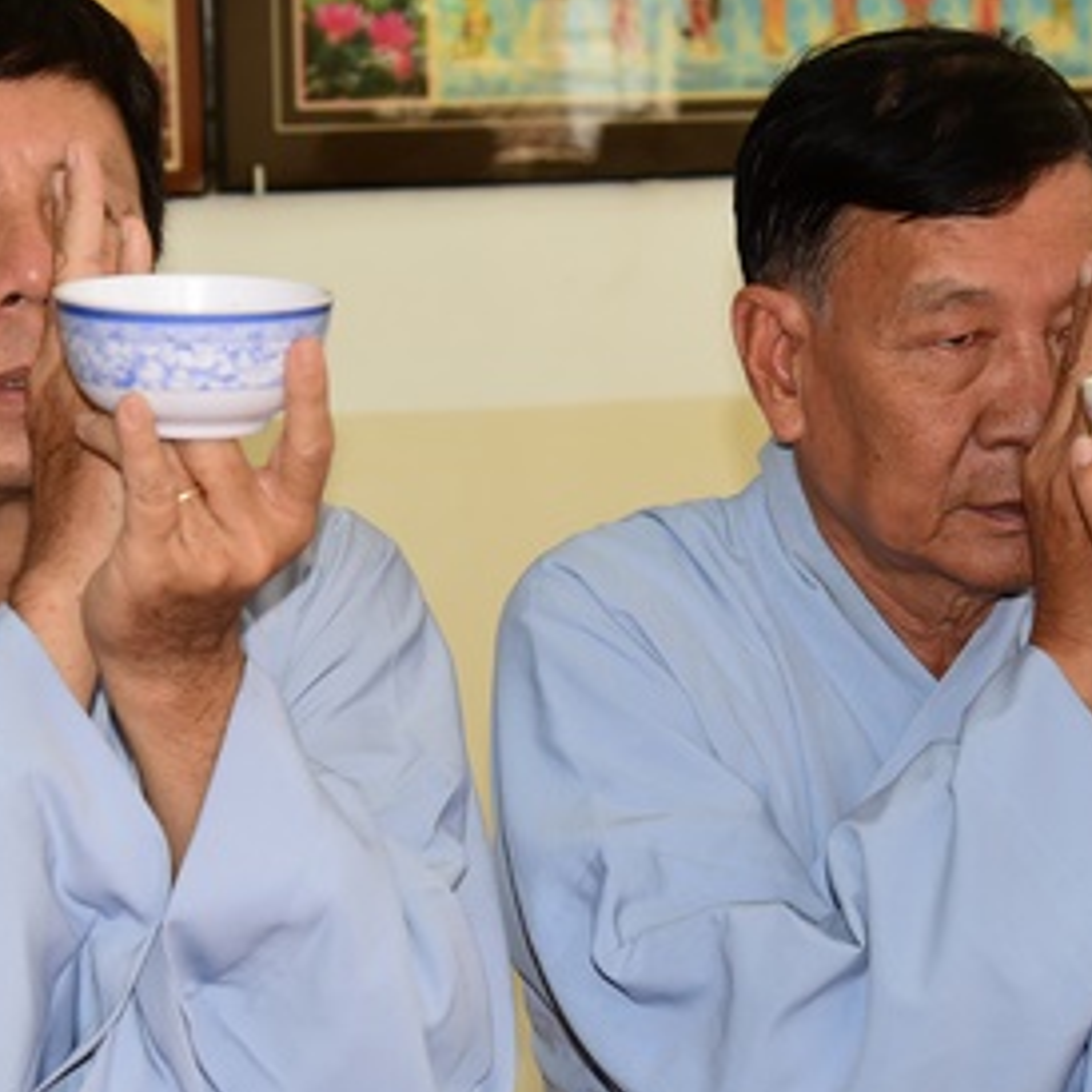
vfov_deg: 14.9
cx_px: 438
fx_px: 4176
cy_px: 574
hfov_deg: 14.9
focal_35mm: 117
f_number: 5
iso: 1000
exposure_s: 1/100
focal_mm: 58
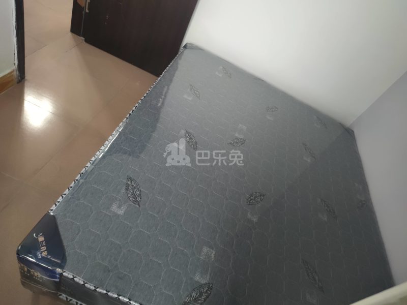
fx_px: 282
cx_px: 204
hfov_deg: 71.6
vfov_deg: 56.8
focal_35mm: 24
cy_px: 152
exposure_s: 1/94
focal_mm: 6.72
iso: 335
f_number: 1.69
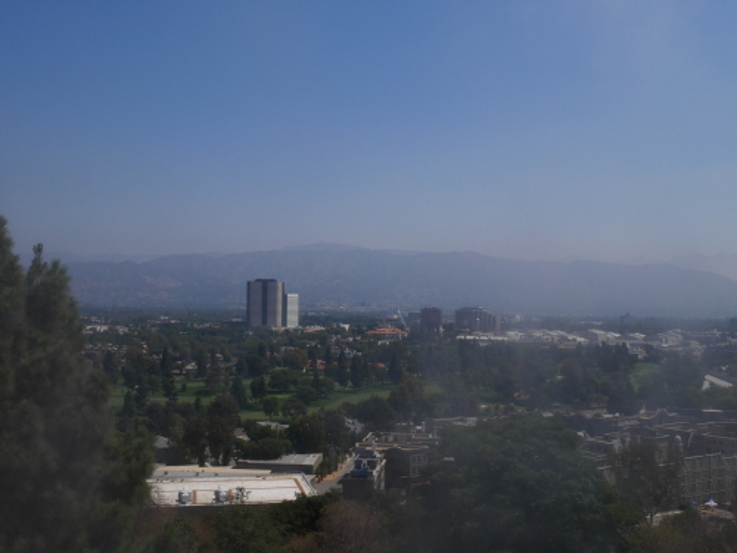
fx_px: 852
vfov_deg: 36.0
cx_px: 368
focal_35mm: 40
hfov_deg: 46.8
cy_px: 276
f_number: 11
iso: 200
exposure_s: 1/640
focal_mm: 20
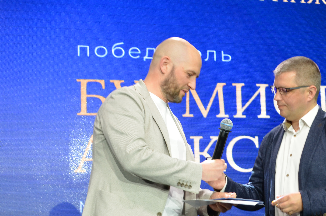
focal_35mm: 90
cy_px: 135
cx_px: 259
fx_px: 813
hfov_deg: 22.4
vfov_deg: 15.1
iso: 500
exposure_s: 1/60
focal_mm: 34
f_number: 5
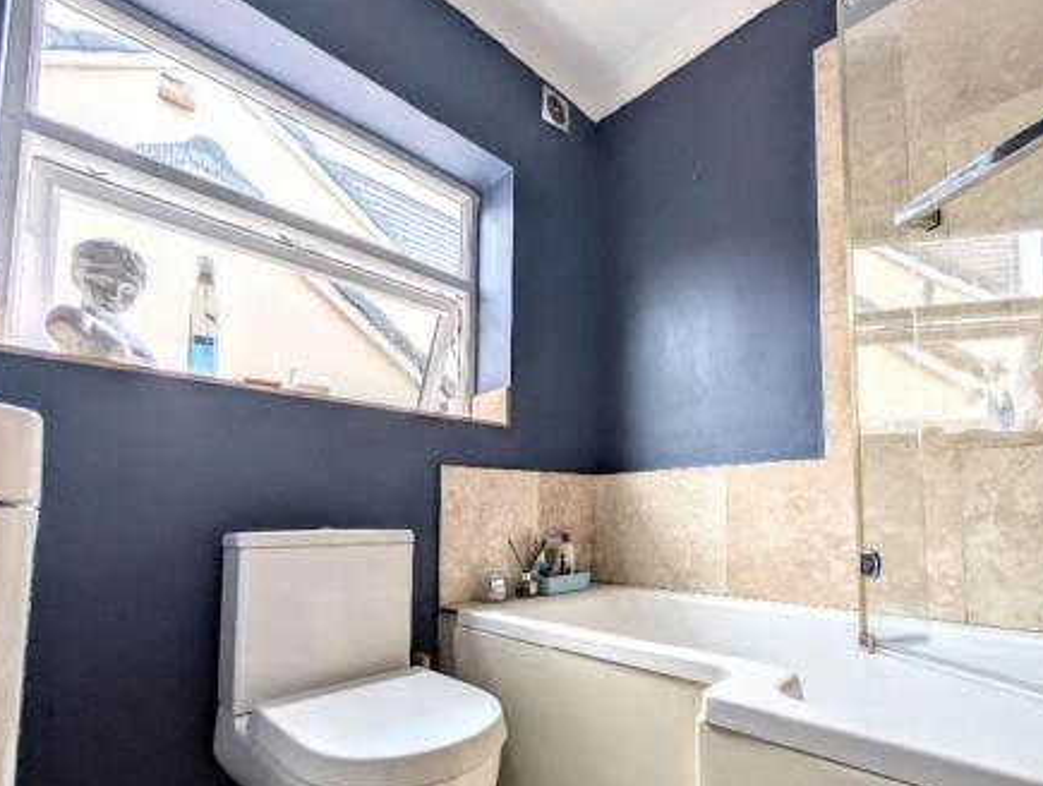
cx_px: 583
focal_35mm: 16
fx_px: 483
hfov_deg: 94.0
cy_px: 473
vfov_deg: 77.4
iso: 54
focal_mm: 2.02
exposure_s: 1/221
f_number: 1.7
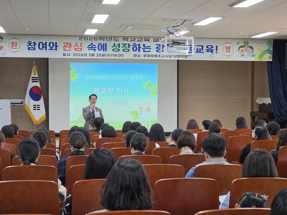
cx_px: 144
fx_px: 572
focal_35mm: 69
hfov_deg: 28.2
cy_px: 108
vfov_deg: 21.3
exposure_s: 1/120
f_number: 2.4
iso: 200
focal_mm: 7
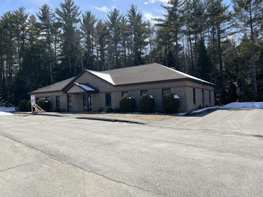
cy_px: 98
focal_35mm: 26
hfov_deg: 67.3
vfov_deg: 53.1
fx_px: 198
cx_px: 132
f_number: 1.5
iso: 50
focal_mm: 5.7
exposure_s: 1/3704
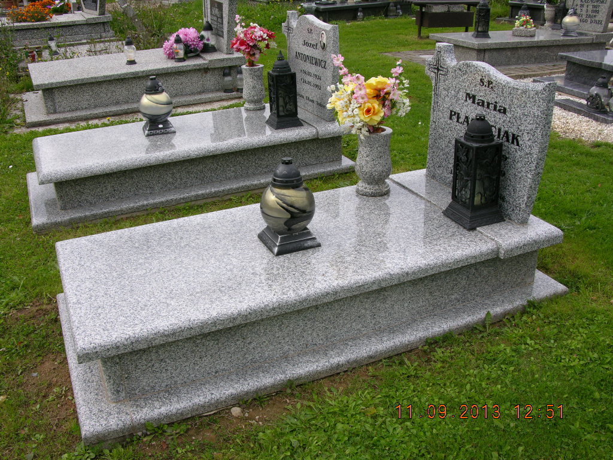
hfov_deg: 52.6
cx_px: 306
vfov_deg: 40.7
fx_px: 620
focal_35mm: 35
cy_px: 230
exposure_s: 1/173
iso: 50
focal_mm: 8.9
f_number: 5.6
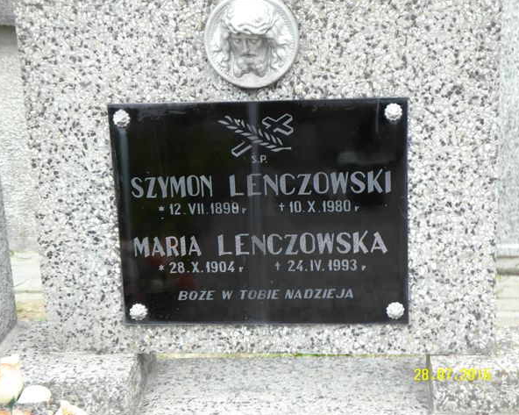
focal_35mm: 76
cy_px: 209
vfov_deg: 20.2
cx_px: 249
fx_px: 1167
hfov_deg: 25.1
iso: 80
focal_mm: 15.6
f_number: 2.4
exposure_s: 1/250
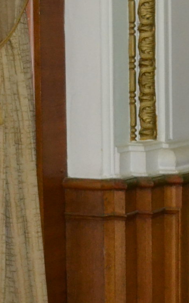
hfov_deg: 7.9
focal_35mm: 157
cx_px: 418
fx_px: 1295
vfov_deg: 13.3
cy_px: 176
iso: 3200
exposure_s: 1/60
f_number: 4.5
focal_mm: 30
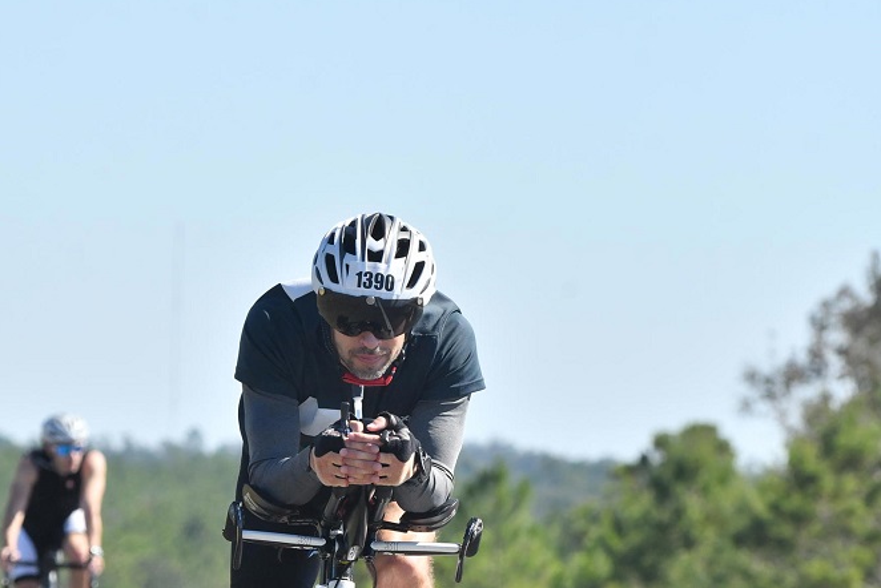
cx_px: 440
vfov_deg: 3.0
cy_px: 528
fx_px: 11066
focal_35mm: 452
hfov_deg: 4.6
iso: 900
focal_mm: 200
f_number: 8
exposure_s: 1/2500
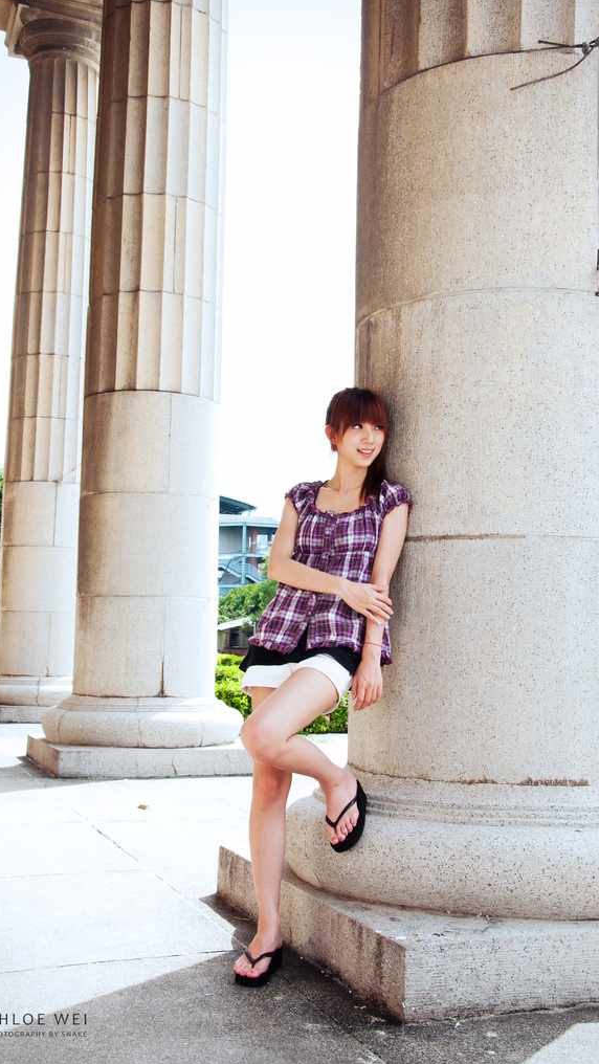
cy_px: 530
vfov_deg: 51.0
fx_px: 1115
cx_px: 302
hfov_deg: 30.1
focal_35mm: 40
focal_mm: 25
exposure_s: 1/200
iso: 200
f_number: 11
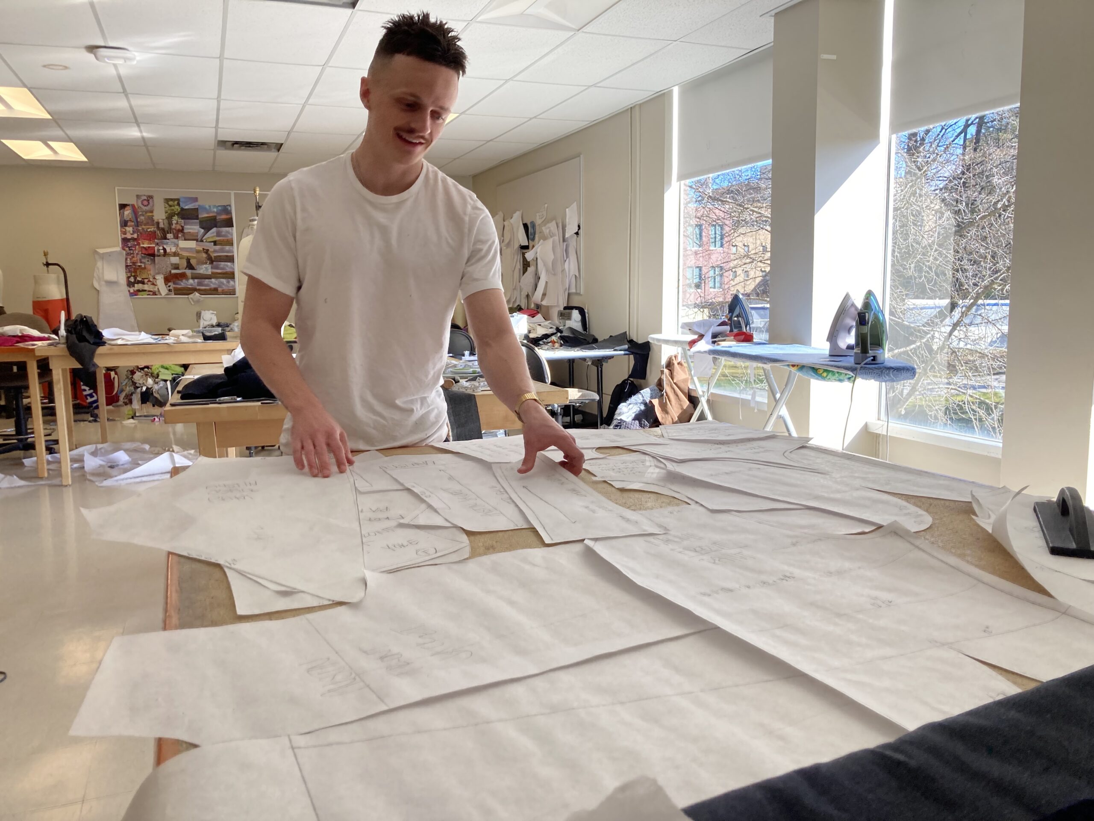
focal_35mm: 28
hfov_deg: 63.4
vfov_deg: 49.7
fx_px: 885
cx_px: 547
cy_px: 410
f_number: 1.8
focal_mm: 3.99
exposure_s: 1/225
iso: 20
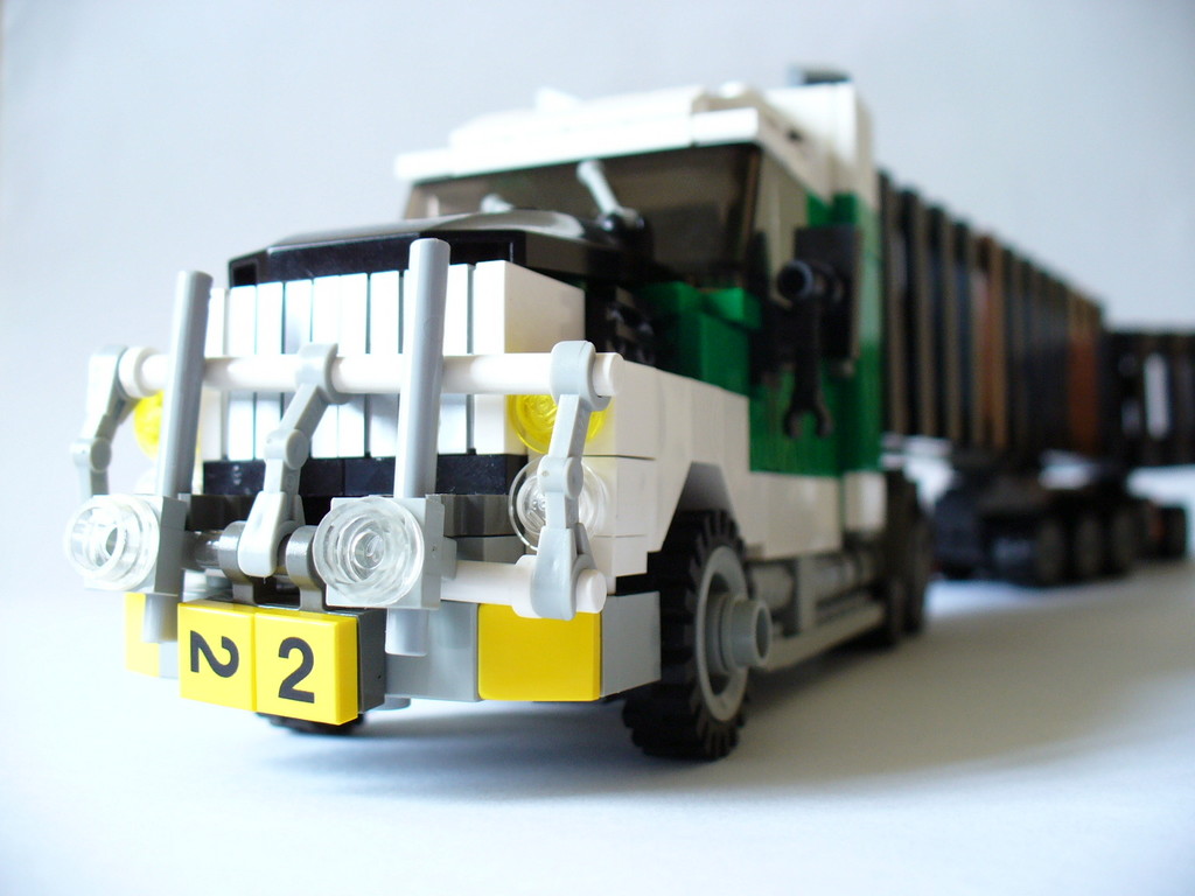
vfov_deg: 38.7
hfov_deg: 50.1
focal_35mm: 37
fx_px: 1277
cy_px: 448
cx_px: 598
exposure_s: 1/13
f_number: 2.8
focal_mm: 6.1
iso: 150
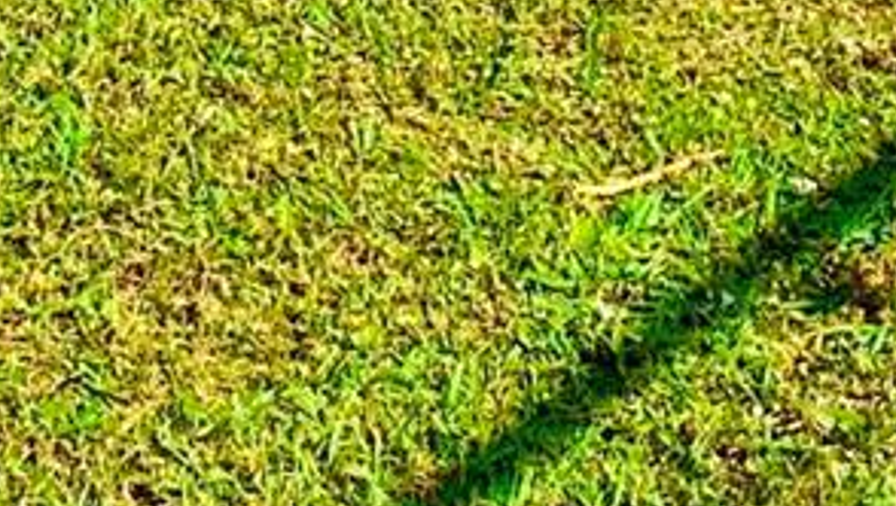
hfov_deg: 10.9
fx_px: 4685
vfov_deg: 5.5
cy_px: -1430
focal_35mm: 197
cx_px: 61
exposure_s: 1/2309
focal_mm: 4.25
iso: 25
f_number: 1.8
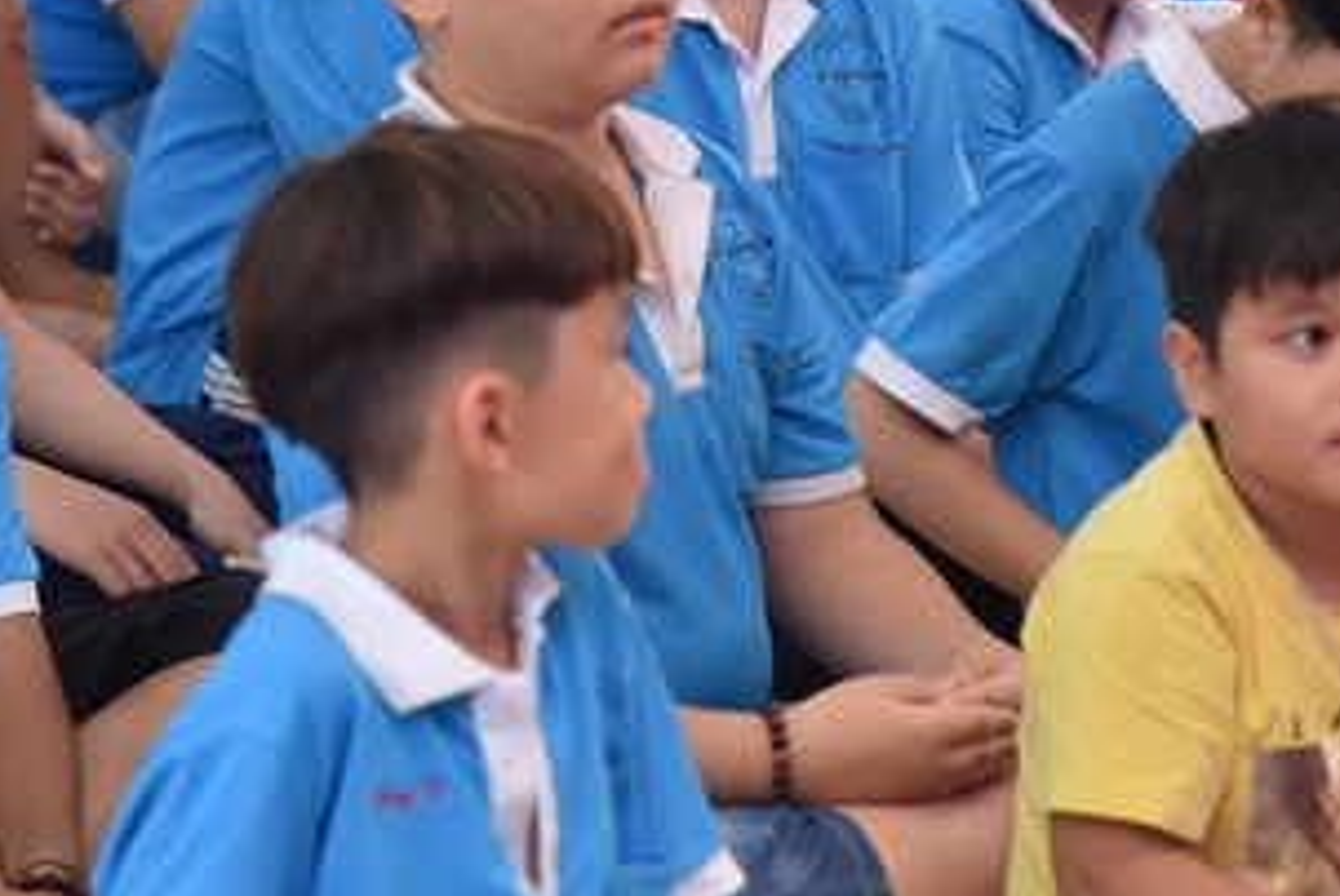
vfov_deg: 5.3
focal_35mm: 258
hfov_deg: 8.0
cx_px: 652
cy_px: -18
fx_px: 9612
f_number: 4.5
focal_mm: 120
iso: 1600
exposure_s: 1/125
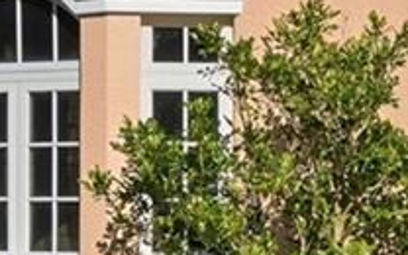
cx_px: 359
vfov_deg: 5.6
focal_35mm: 235
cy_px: 161
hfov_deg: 8.9
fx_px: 2613
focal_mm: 30
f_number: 8
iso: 1600
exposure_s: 1/8000
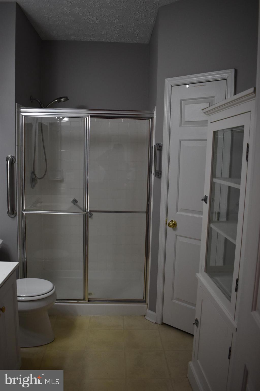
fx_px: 292
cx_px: 130
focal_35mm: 27
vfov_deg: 67.4
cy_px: 196
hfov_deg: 47.9
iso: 800
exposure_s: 1/160
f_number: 3.5
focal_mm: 18
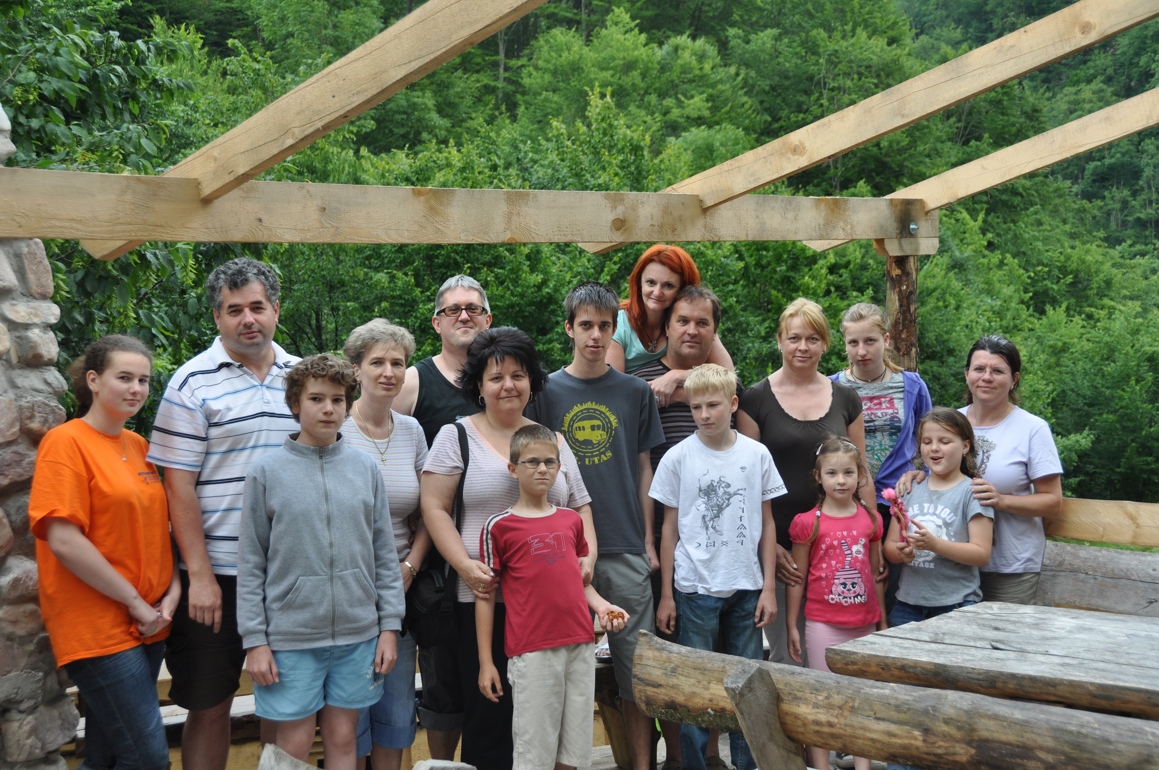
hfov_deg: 41.2
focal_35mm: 48
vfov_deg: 28.0
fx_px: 1543
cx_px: 580
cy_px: 385
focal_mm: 32
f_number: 5.6
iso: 200
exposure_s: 1/125
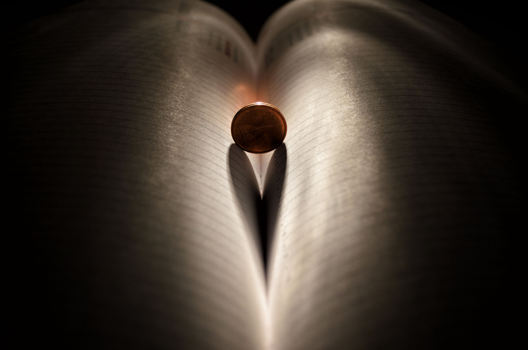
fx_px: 768
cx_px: 264
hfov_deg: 37.9
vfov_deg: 25.6
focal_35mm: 52
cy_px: 175
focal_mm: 35
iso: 200
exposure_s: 1/30
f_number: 5
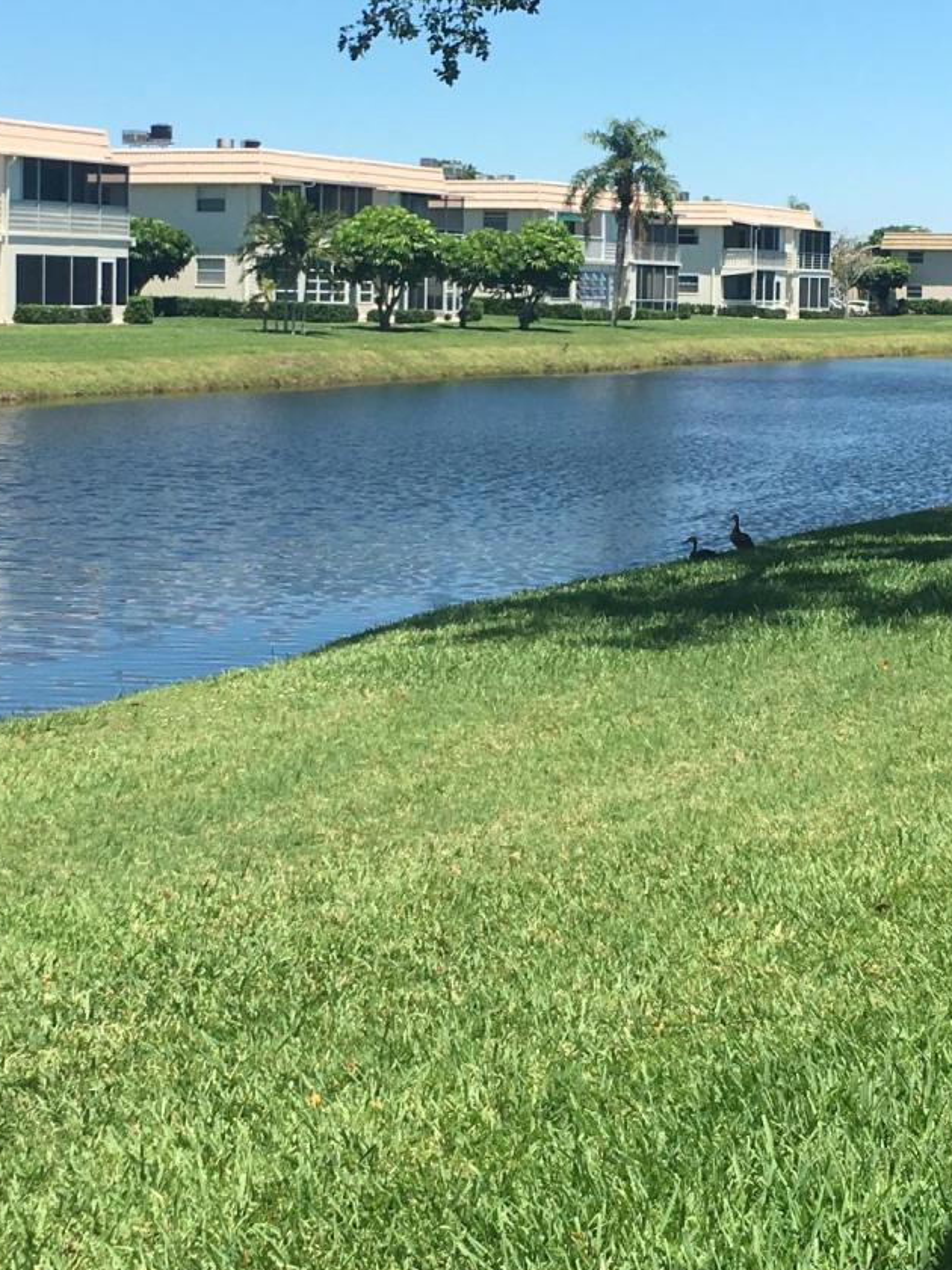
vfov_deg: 28.0
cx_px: 530
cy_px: 447
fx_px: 2532
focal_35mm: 69
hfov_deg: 21.3
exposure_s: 1/1538
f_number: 2.2
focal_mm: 4.15
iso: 25
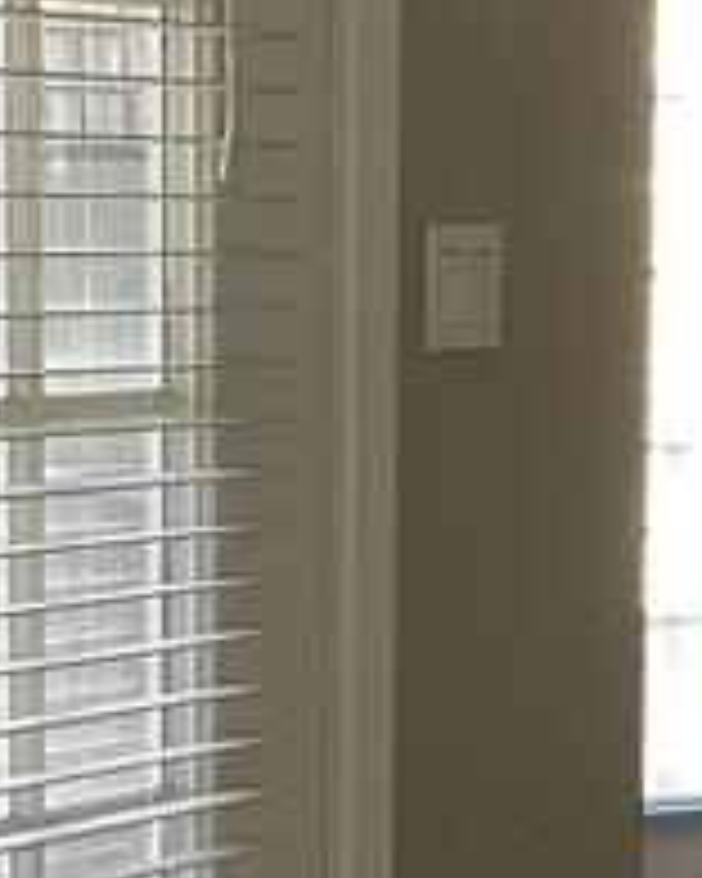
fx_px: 4129
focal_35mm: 159
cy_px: 635
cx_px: 1197
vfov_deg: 12.1
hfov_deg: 9.3
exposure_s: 1/60
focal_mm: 3.3
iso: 125
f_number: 2.4
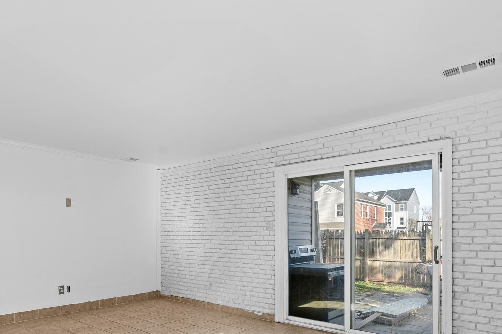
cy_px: 233
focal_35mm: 23
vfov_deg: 53.6
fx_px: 321
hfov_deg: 75.4
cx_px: 205
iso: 400
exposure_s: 1/1250
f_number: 8
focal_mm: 16
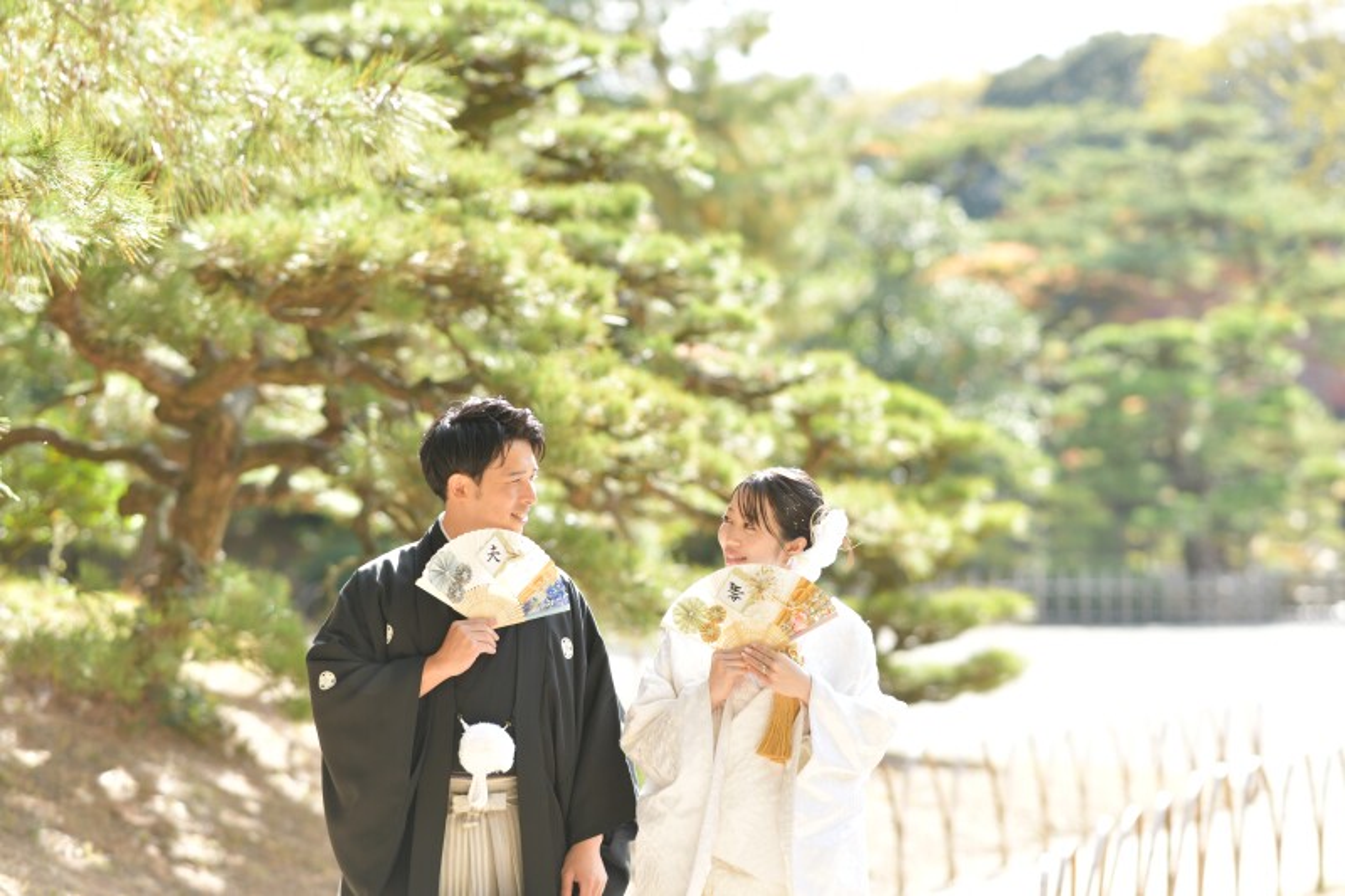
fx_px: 3922
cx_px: 672
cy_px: 448
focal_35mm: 105
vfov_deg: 13.0
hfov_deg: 19.5
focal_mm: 105
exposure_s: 1/640
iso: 200
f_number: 2.5
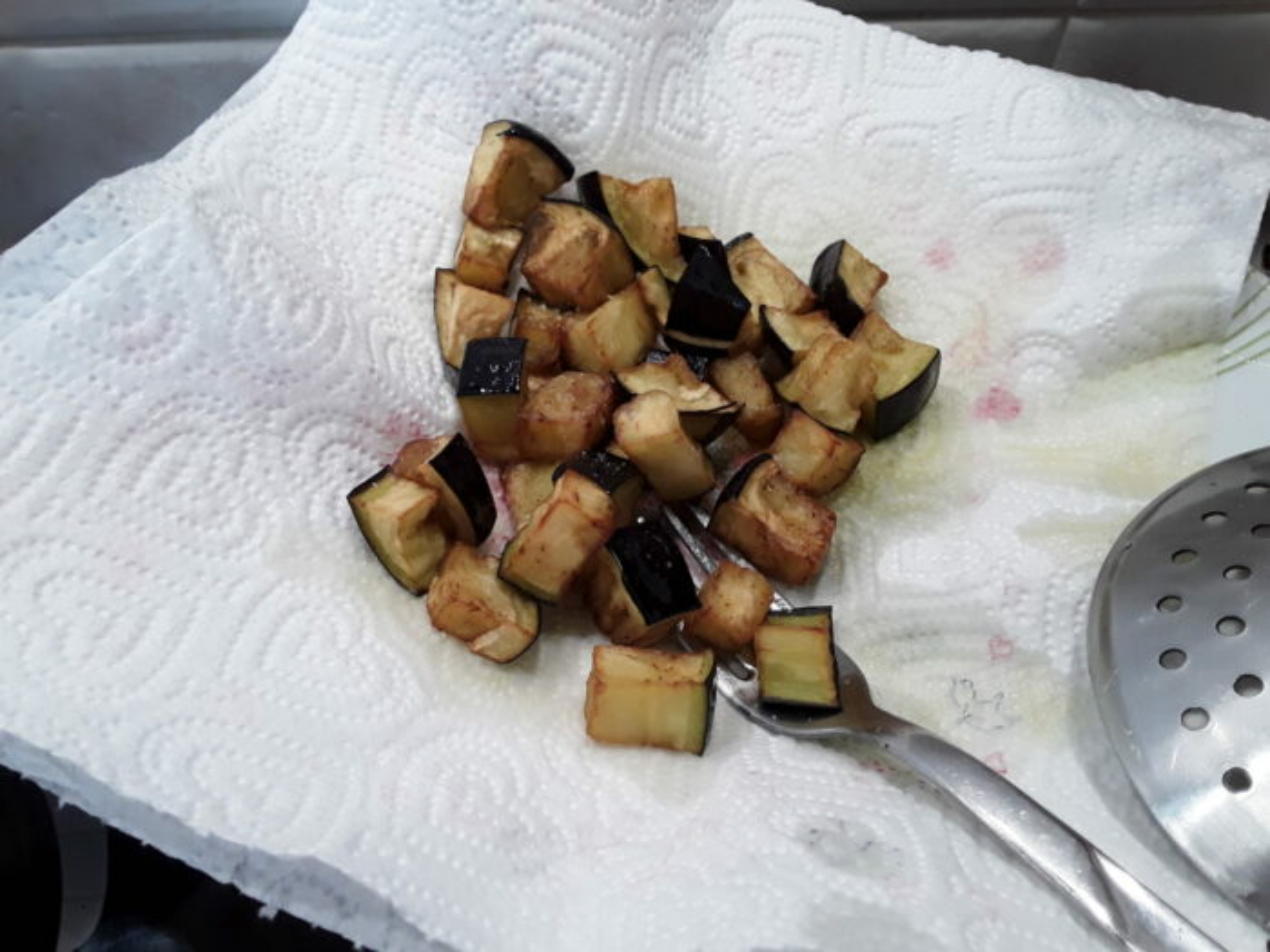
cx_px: 635
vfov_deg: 51.4
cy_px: 476
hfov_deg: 65.3
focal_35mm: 27
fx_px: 991
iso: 64
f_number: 1.9
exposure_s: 1/33
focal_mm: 2.91
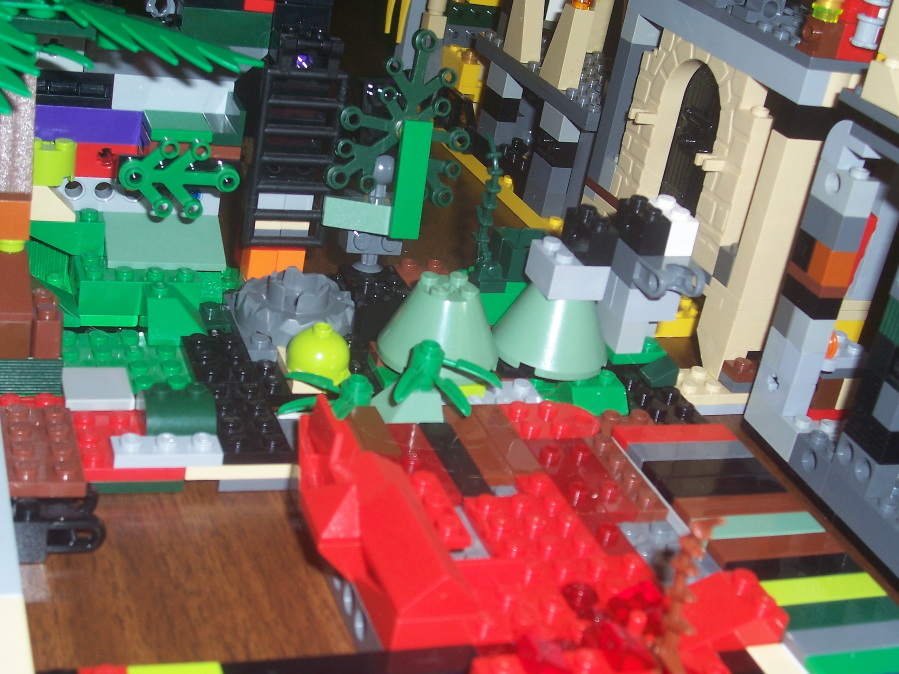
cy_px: 337
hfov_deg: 36.2
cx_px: 450
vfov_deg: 27.5
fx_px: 1376
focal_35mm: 53
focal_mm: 8.6
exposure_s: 1/60
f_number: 3.4
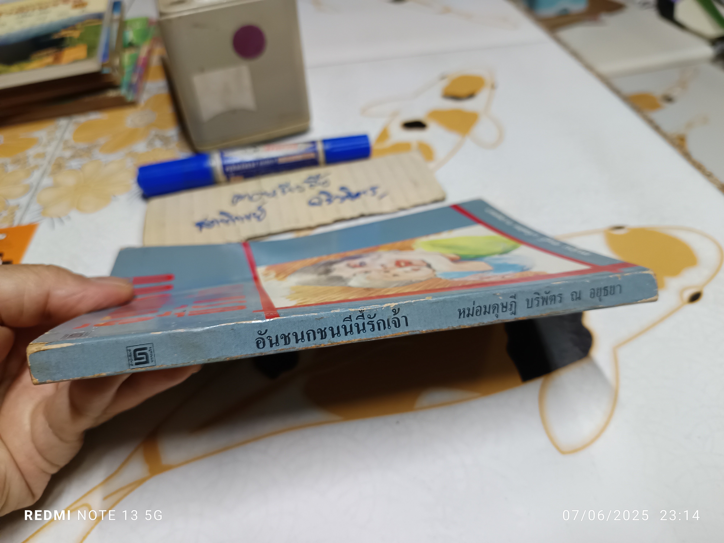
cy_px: 272
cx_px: 362
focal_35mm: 24
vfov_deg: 56.8
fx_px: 502
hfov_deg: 71.6
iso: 944
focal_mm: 5.31
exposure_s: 1/25
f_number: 1.7
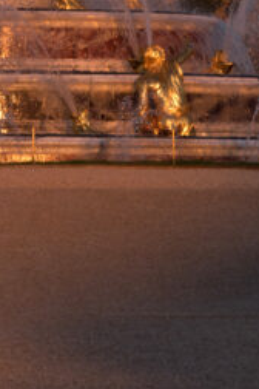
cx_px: -25
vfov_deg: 1.8
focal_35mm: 1143
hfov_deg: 1.2
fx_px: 12334
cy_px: -150
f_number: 10
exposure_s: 1/400
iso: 400
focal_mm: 300
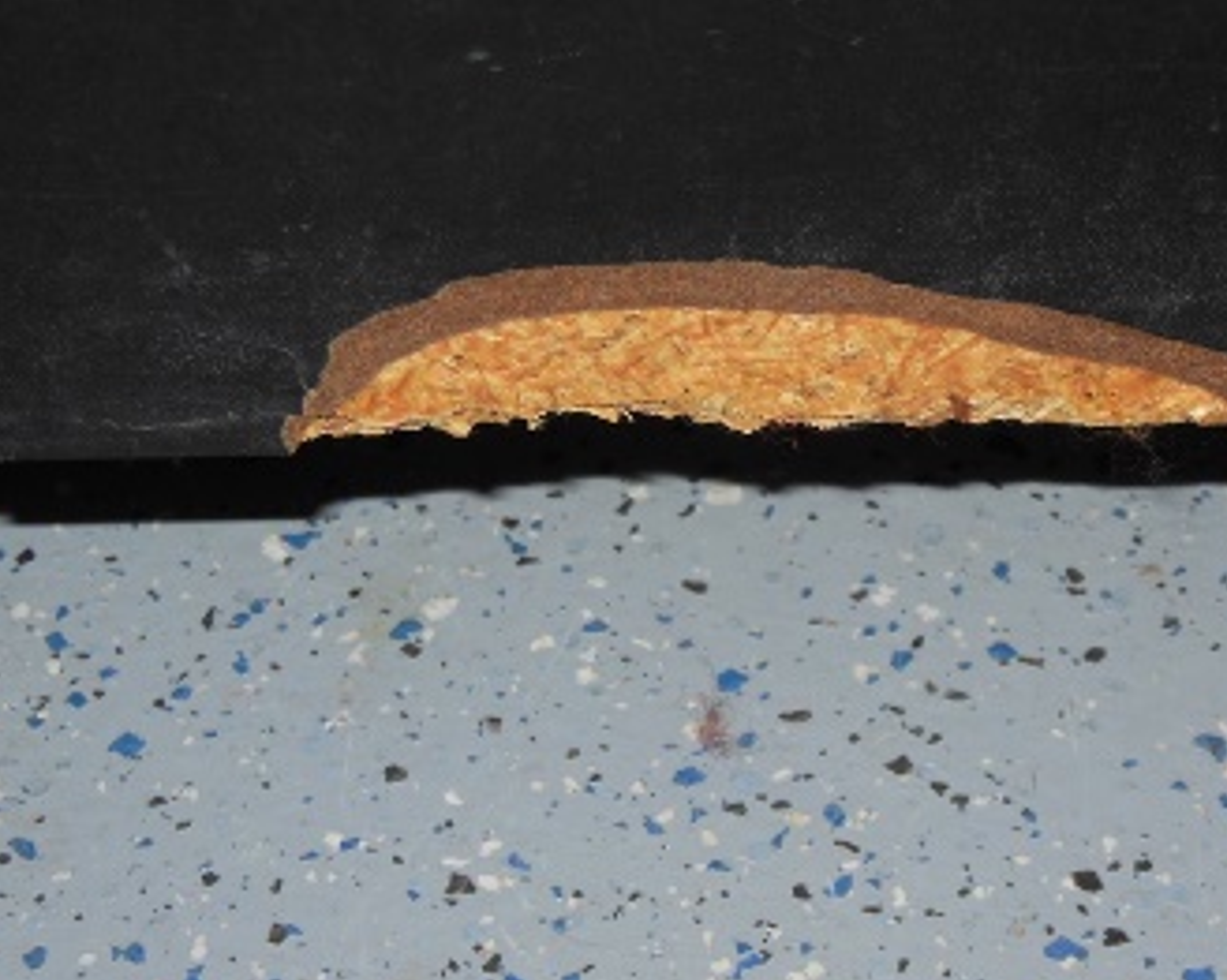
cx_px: 767
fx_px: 3194
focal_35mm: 88
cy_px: 415
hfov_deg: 21.7
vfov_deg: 17.4
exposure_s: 1/60
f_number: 4.3
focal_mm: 11.7
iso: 125
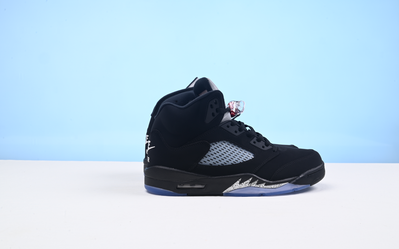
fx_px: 446
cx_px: 200
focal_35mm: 41
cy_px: 126
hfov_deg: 48.2
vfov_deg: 31.2
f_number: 16
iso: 100
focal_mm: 40
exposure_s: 1/2
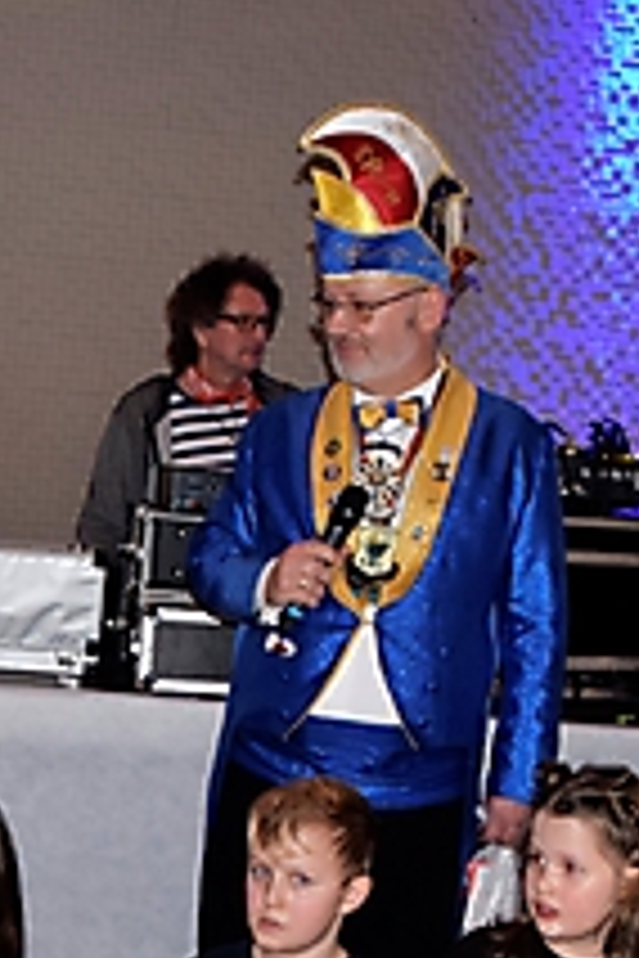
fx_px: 2023
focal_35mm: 76
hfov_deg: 17.6
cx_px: 36
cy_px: 652
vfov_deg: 26.5
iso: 800
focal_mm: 18
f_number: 3.5
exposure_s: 1/60
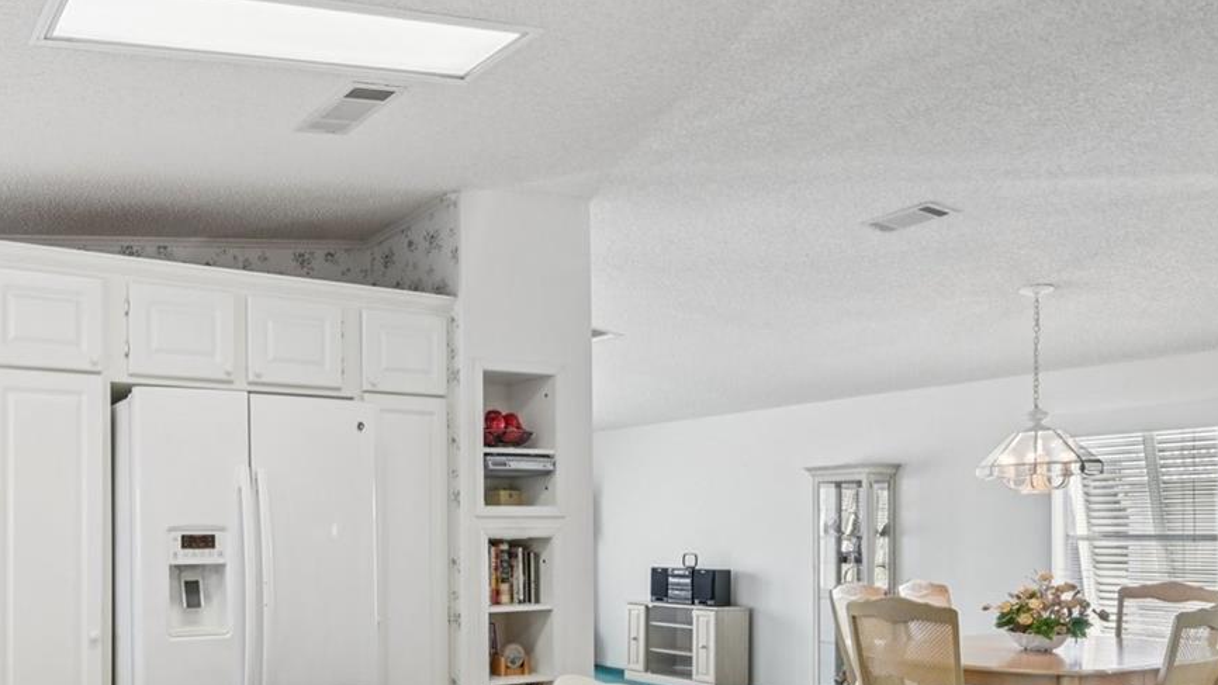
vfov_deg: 39.1
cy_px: 517
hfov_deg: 60.1
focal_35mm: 29
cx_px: 222
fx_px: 937
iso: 400
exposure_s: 1/60
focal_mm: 15
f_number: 8
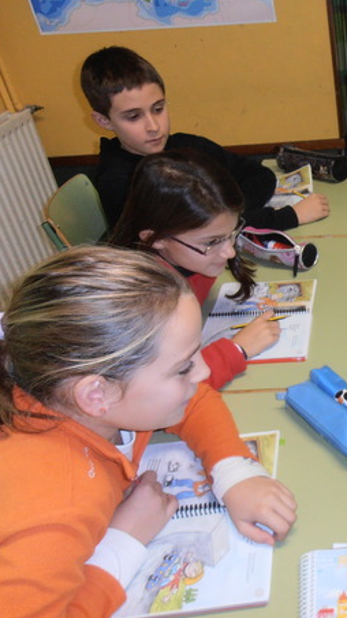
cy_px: 304
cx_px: 419
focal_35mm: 37
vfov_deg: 54.0
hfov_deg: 27.9
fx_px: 606
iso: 125
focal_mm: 4.2
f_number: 3
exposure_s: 1/30
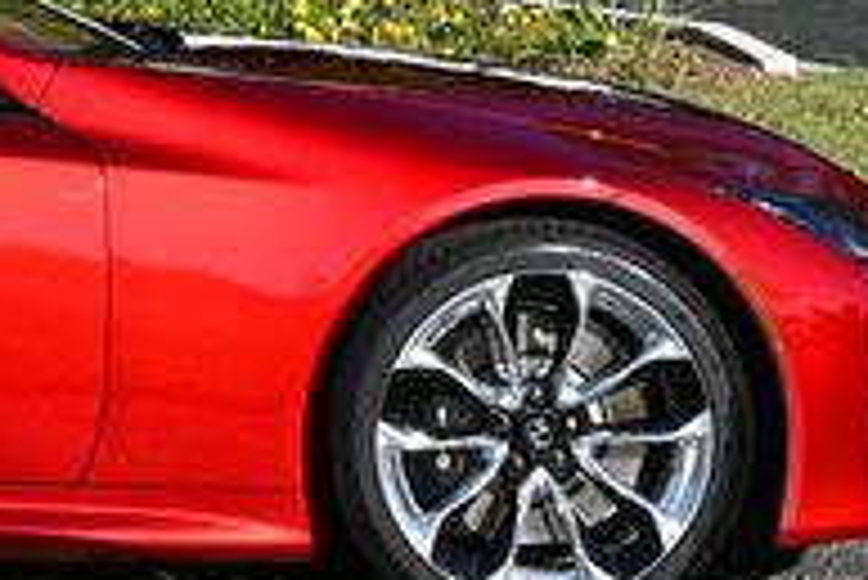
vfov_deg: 8.6
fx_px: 3836
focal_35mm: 159
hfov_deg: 12.4
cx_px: -337
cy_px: -121
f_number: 8
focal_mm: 24
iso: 100
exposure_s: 1/250
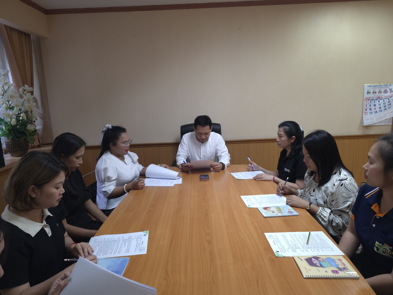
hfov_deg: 73.9
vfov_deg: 58.9
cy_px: 148
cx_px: 196
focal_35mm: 23
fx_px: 261
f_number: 1.7
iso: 200
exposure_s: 1/50
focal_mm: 6.3
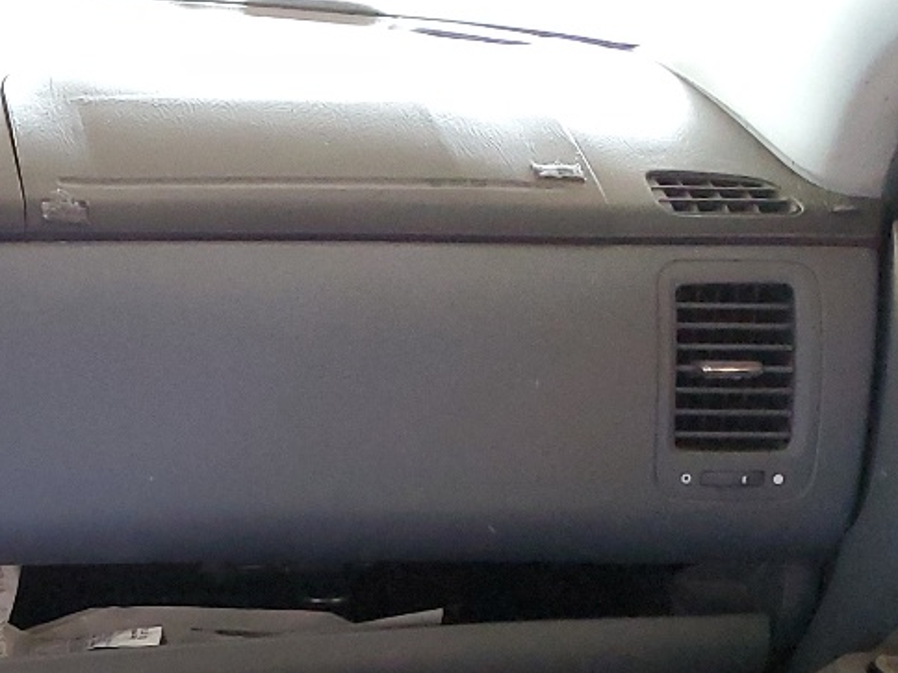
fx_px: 2231
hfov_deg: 20.0
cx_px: -408
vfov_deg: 16.2
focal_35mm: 86
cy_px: 899
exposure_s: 1/40
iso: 282
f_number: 1.5
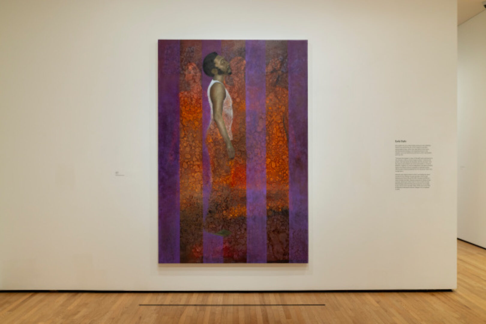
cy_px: 162
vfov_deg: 35.1
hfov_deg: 50.7
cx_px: 243
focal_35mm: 38
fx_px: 513
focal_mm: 38
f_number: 8
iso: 400
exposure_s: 1/13
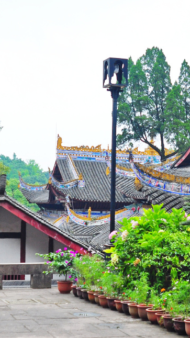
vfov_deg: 30.1
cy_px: 154
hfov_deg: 17.2
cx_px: 114
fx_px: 627
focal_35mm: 70
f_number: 5
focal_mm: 24
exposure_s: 1/400
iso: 280
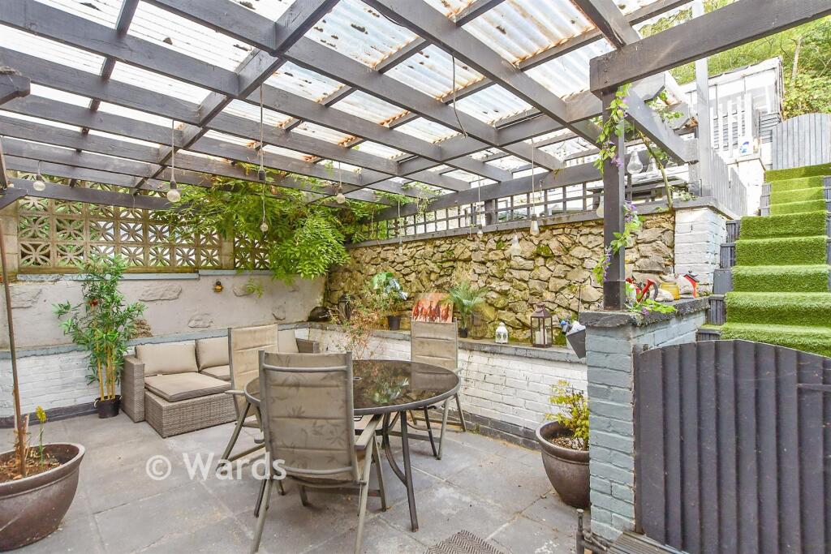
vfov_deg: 77.3
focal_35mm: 15
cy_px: 277
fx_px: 346
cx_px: 416
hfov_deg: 100.4
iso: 320
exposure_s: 1/80
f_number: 8
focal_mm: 10
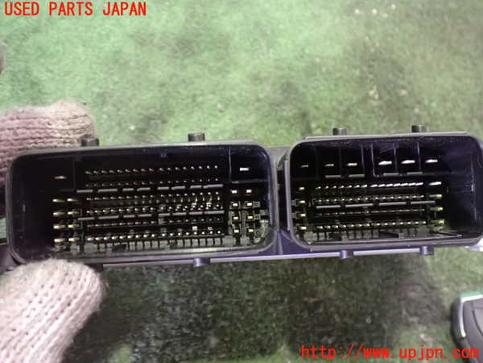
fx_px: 419
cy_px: 182
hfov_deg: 60.0
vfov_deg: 46.8
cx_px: 242
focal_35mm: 30
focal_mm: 5.4
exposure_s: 1/25
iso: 1600
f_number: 2.3
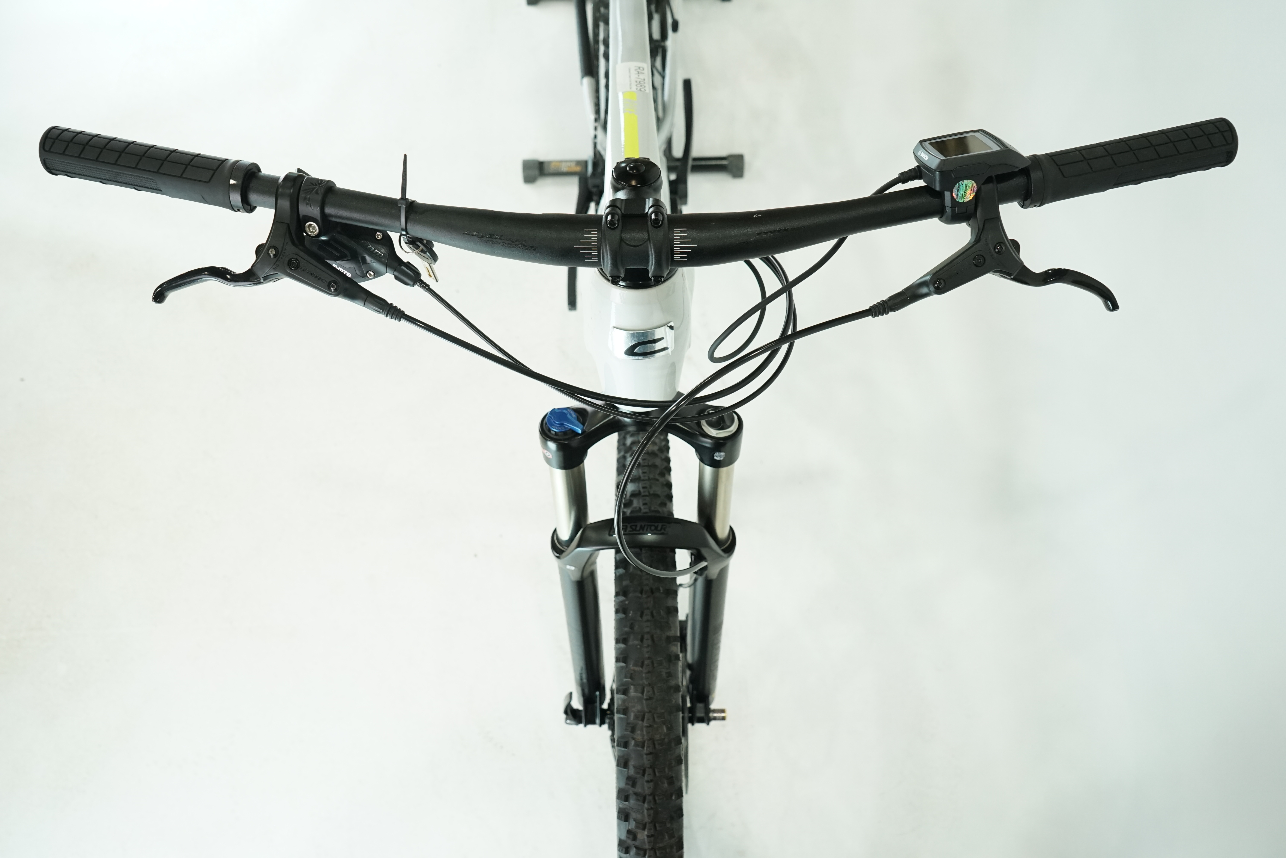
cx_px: 643
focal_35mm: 28
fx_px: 1000
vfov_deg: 46.4
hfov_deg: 65.5
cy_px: 429
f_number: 5.6
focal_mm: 28
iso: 1600
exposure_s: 1/200
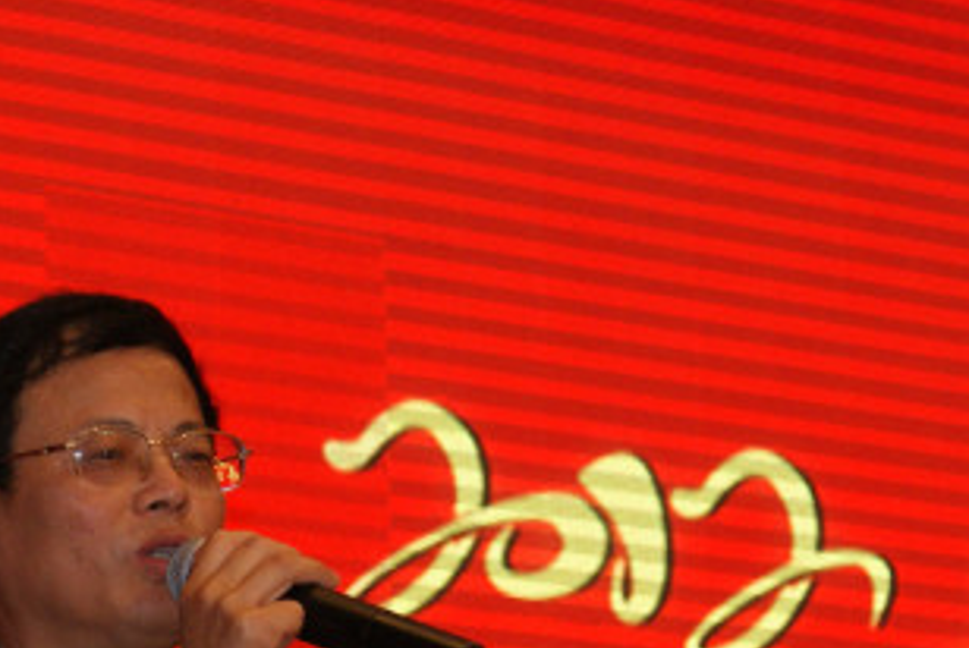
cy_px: 768
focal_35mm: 266
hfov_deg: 7.7
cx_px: 415
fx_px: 7166
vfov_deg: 5.2
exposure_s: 1/160
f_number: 8
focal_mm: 70
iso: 500
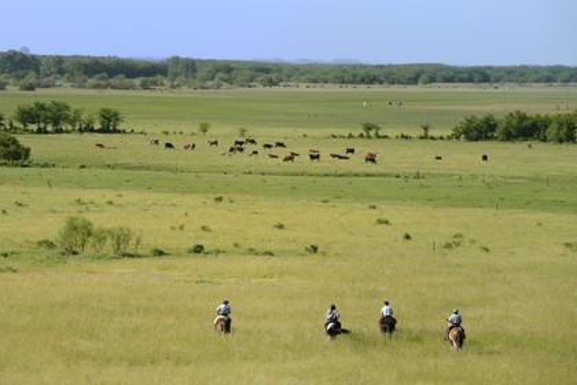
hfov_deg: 10.3
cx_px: 288
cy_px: 192
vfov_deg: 6.9
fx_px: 3205
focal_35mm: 200
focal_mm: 200
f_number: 10
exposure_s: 1/250
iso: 200
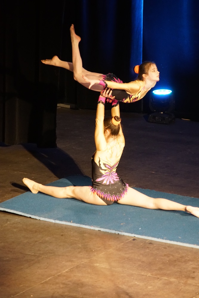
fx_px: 1678
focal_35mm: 202
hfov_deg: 6.8
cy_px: 149
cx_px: 100
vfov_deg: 10.2
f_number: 5.6
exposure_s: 1/25
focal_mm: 135
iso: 3200
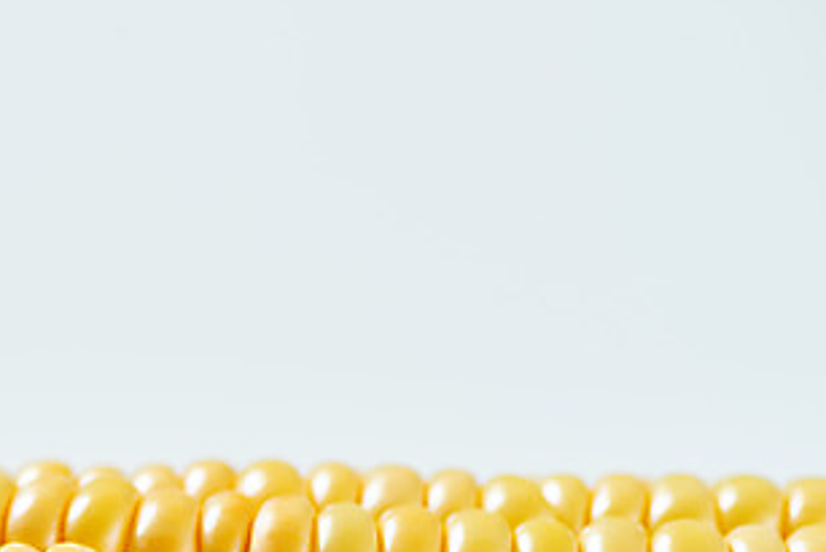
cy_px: 436
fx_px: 4706
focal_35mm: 205
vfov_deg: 6.7
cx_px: 61
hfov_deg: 10.0
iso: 100
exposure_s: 1/125
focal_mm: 105
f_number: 8
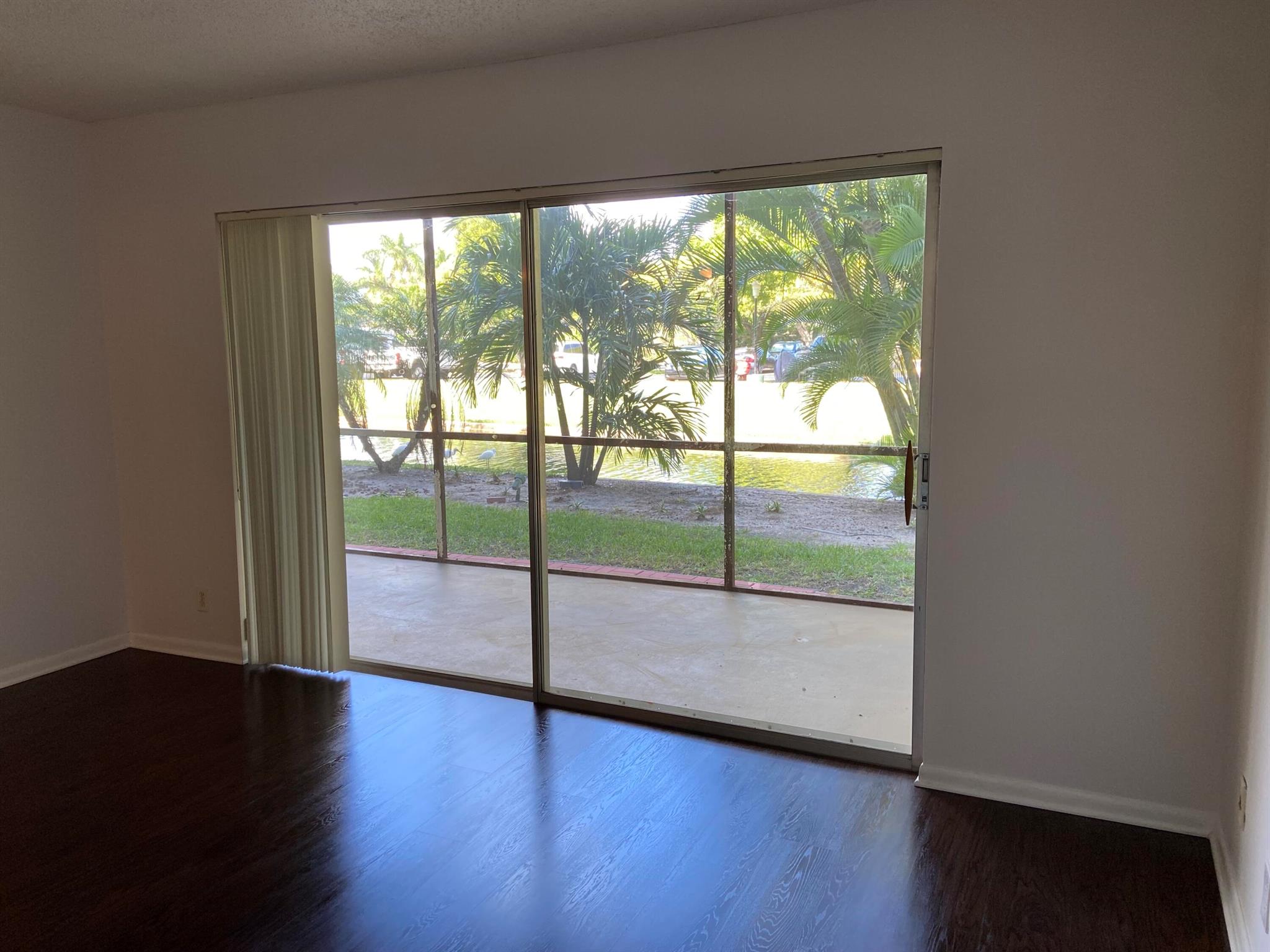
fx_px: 954
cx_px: 635
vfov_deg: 53.1
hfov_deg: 67.3
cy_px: 476
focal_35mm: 26
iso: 80
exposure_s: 1/120
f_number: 1.8
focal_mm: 4.25
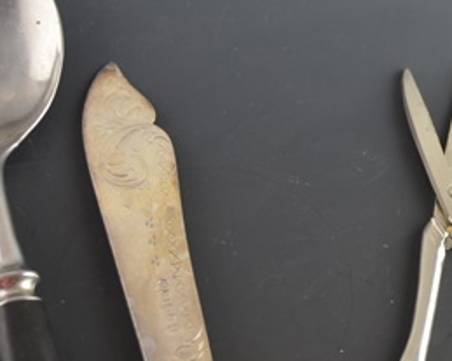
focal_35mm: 98
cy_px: 260
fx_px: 1310
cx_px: 468
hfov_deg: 19.0
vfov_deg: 15.6
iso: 400
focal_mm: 30
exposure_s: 1/100
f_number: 4.8
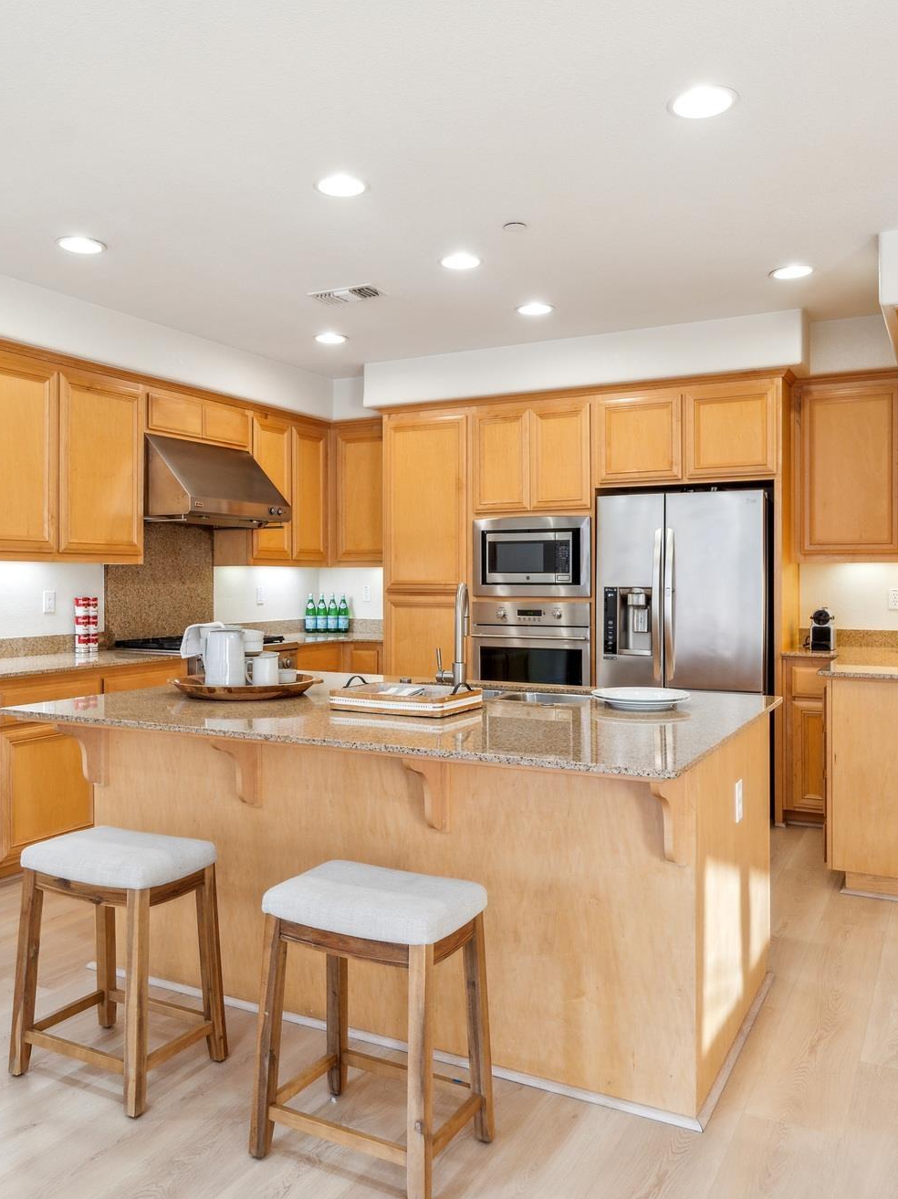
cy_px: 596
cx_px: 429
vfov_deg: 65.3
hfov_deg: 51.3
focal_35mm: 27
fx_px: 934
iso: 320
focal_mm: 18
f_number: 5.6
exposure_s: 1/30
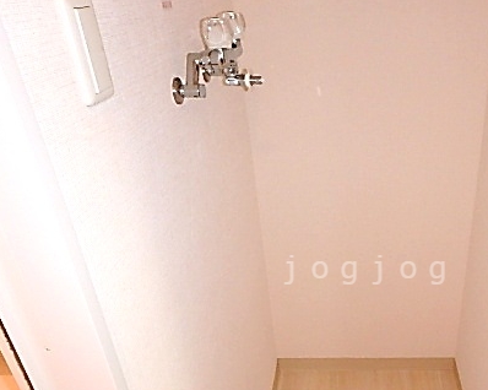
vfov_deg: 43.7
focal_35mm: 33
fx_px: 476
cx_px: 368
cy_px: 270
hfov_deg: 51.8
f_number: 3.5
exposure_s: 1/30
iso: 400
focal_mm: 3.7
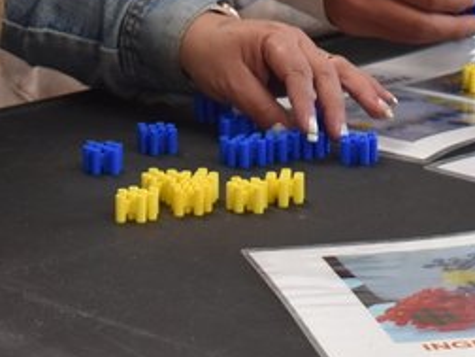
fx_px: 2827
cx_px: 466
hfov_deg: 9.5
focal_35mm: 206
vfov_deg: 7.0
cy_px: -361
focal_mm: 30
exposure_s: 1/125
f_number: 5.6
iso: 800
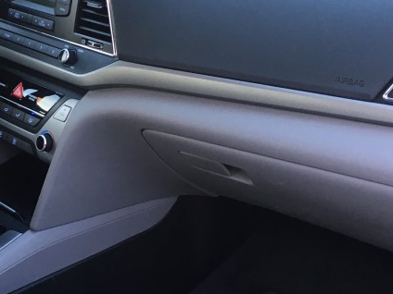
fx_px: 795
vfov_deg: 21.0
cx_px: 85
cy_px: 134
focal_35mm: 70
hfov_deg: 27.3
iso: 25
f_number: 2.2
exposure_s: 1/40
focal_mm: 4.15
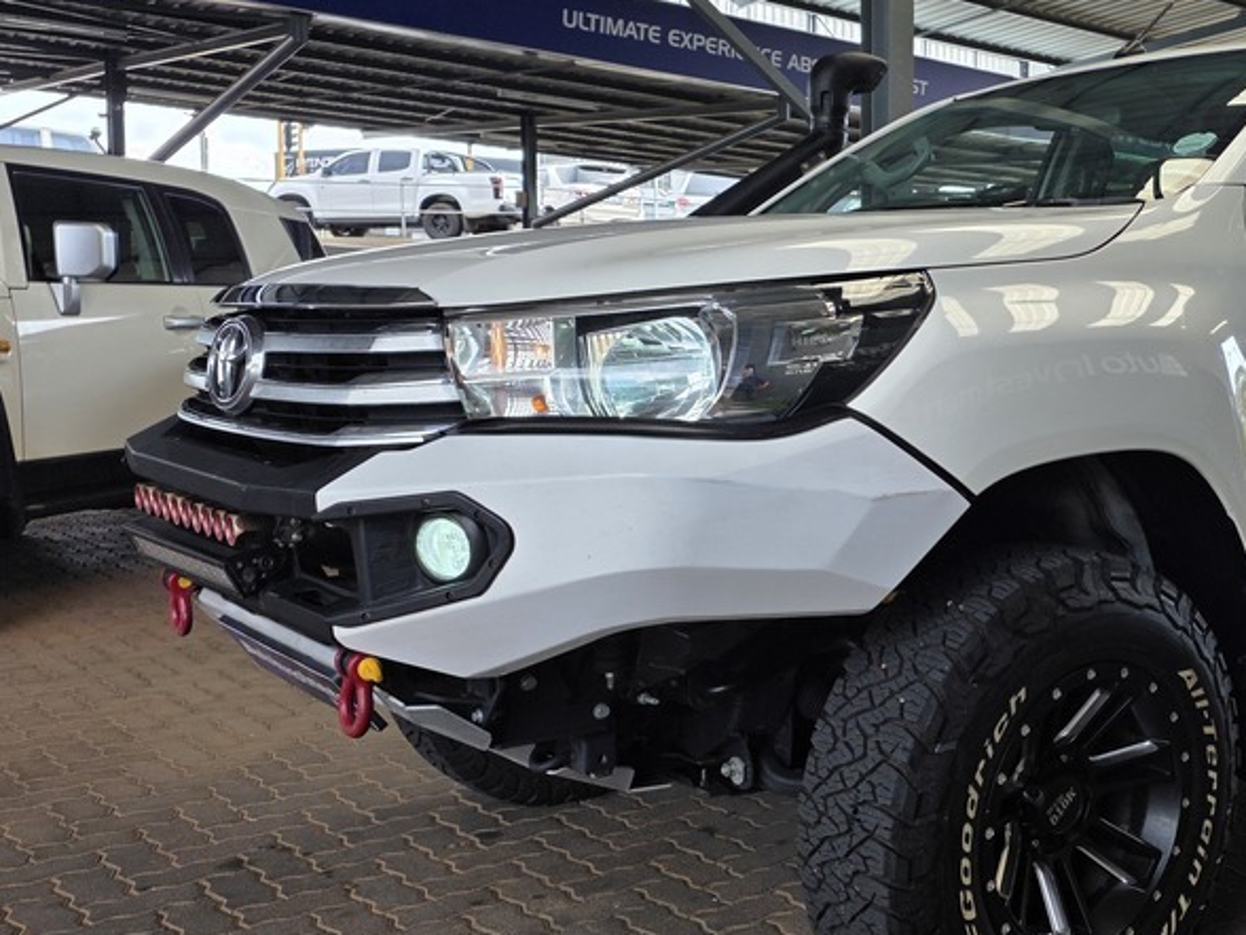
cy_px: 482
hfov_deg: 44.5
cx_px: 994
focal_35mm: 40
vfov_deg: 36.0
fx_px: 1440
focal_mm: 6.25
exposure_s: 1/359
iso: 40
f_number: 1.7
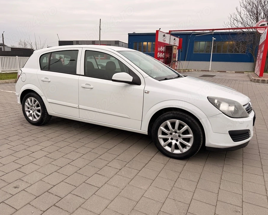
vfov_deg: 54.9
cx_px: 122
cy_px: 110
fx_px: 206
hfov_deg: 65.9
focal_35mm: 26
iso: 80
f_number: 1.78
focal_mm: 6.76
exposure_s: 1/649
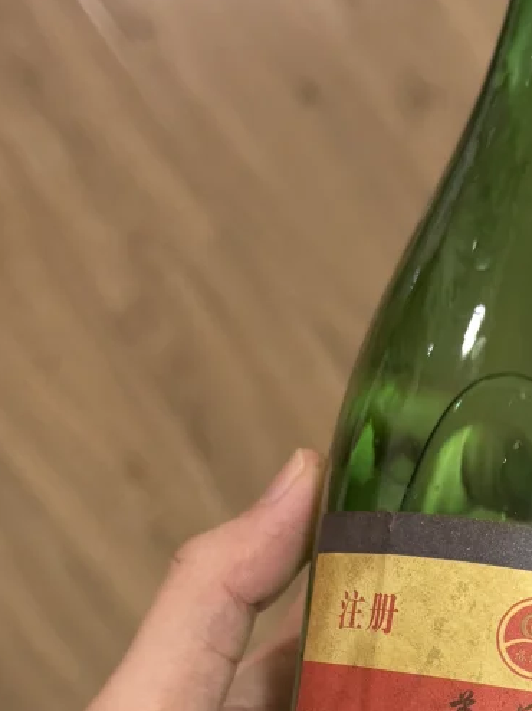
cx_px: 450
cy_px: 707
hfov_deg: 20.7
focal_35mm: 70
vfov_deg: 26.4
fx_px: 1436
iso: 320
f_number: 1.78
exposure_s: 1/50
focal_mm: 6.76
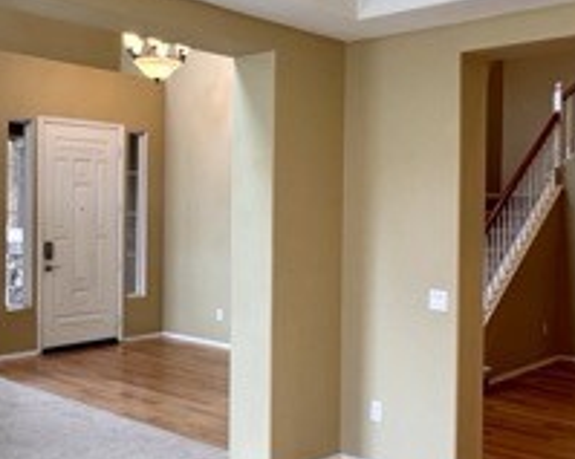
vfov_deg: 34.1
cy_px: 211
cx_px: 318
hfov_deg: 42.0
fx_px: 748
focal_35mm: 44
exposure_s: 1/120
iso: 250
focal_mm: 2.22
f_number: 2.2
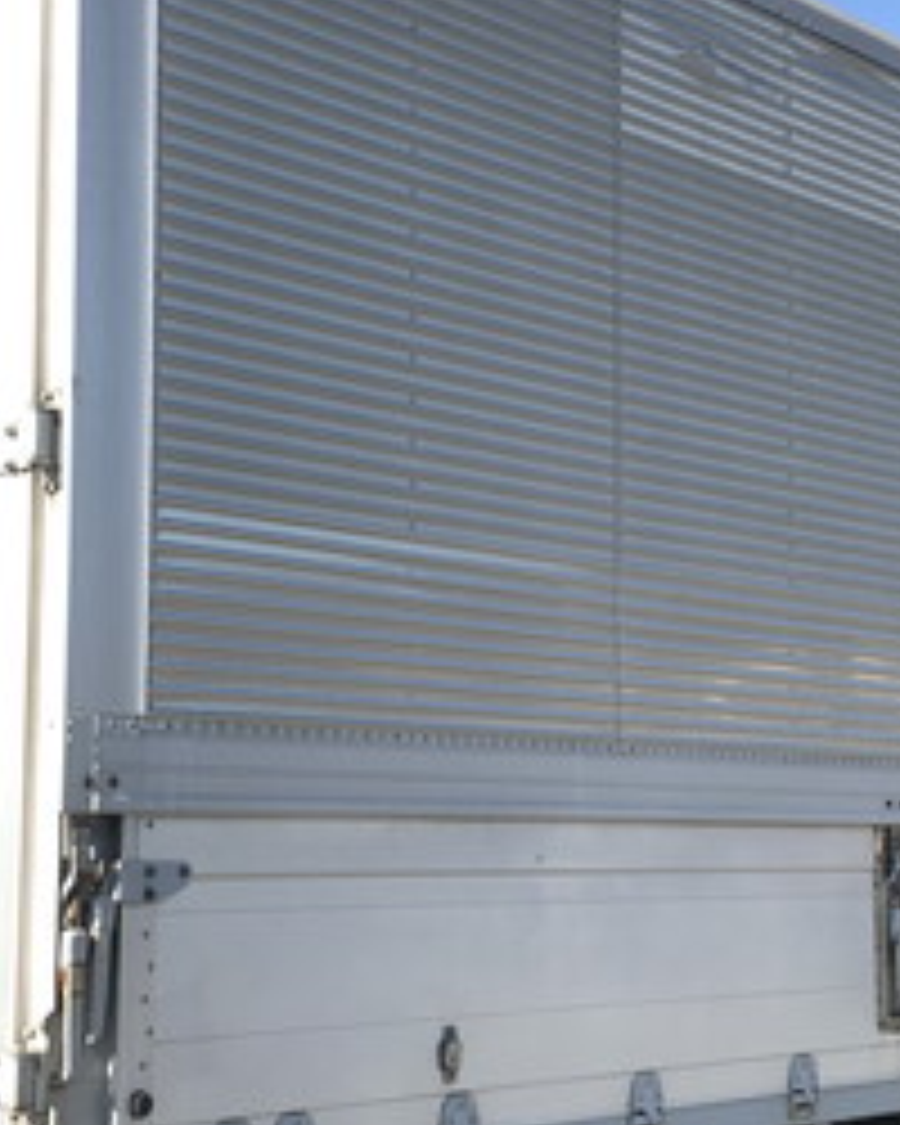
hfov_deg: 21.9
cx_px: 428
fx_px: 2331
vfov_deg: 27.1
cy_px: 585
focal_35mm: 70
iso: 20
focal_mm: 3.99
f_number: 1.8
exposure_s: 1/1570
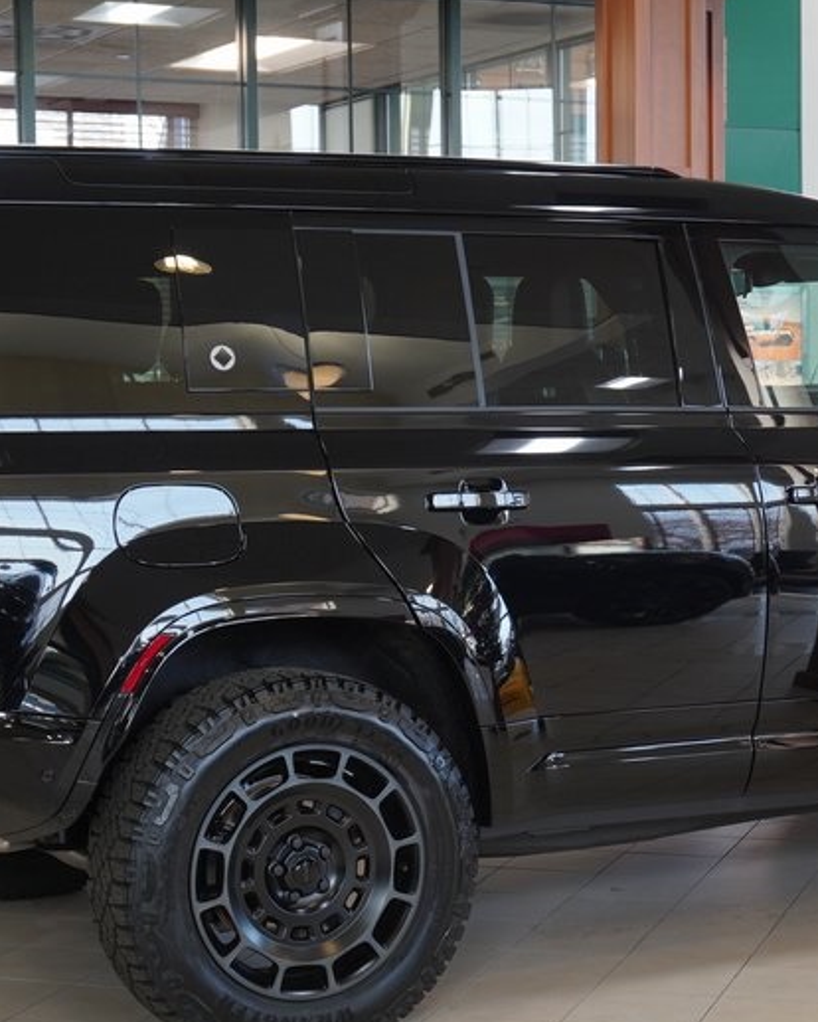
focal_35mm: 78
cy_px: 539
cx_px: 500
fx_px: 2359
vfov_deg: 24.4
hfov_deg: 19.6
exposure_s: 1/40
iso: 320
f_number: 5
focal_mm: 28
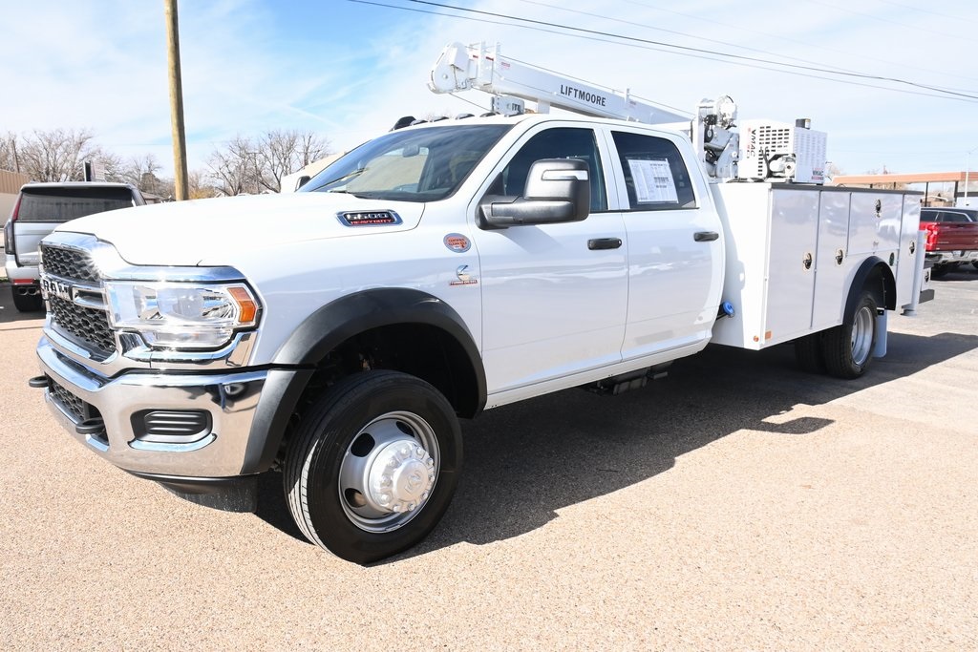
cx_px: 489
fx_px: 679
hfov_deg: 71.5
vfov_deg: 51.3
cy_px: 326
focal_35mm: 25
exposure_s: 1/400
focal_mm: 17
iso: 640
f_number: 13
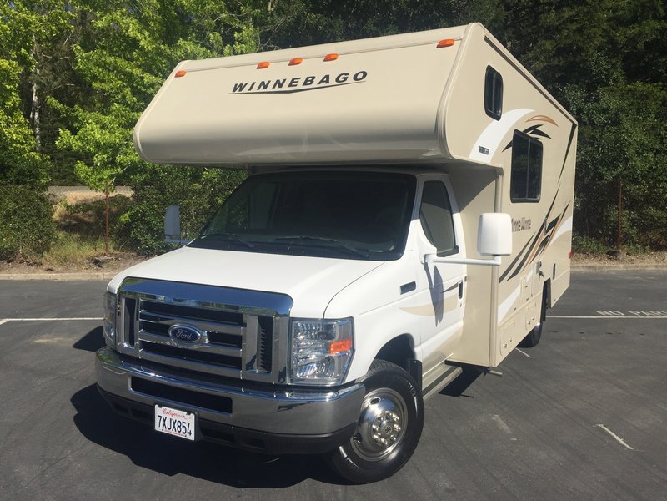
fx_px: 559
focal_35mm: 29
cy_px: 250
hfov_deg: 61.7
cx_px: 334
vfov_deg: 48.2
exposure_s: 1/3968
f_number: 2.2
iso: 32
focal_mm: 4.15
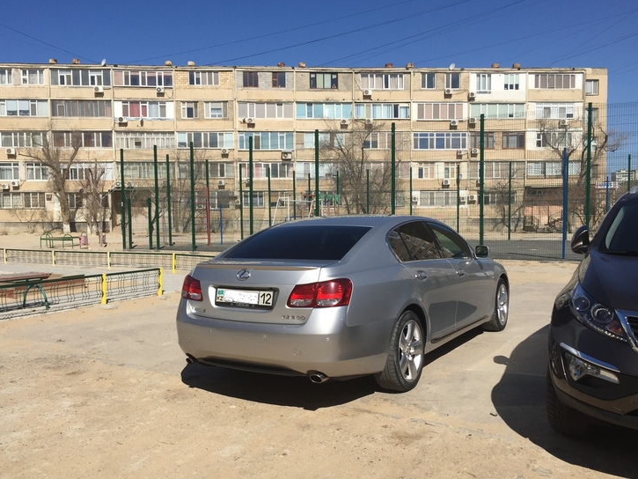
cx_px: 305
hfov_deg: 56.8
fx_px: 590
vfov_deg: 44.2
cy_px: 254
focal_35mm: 32
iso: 32
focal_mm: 4.15
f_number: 2.2
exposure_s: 1/3597
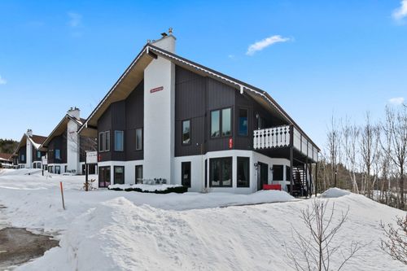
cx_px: 204
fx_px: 158
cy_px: 136
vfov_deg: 81.2
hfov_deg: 104.3
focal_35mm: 14
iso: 100
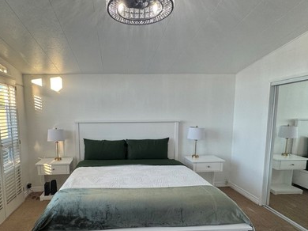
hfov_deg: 73.2
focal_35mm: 23
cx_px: 123
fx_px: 205
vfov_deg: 58.4
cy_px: 138
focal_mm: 2.22
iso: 125
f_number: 2.2
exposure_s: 1/120
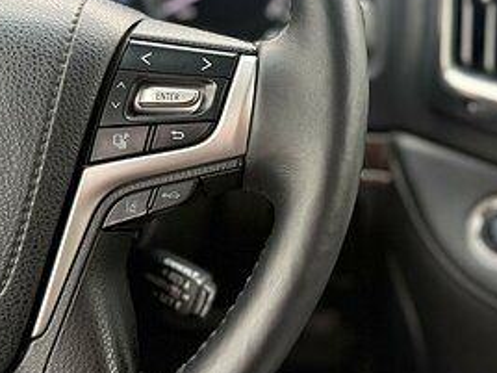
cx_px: 332
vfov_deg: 29.6
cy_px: 144
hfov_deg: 38.5
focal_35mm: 49
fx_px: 704
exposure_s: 1/138
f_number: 1.78
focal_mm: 6.76
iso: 160
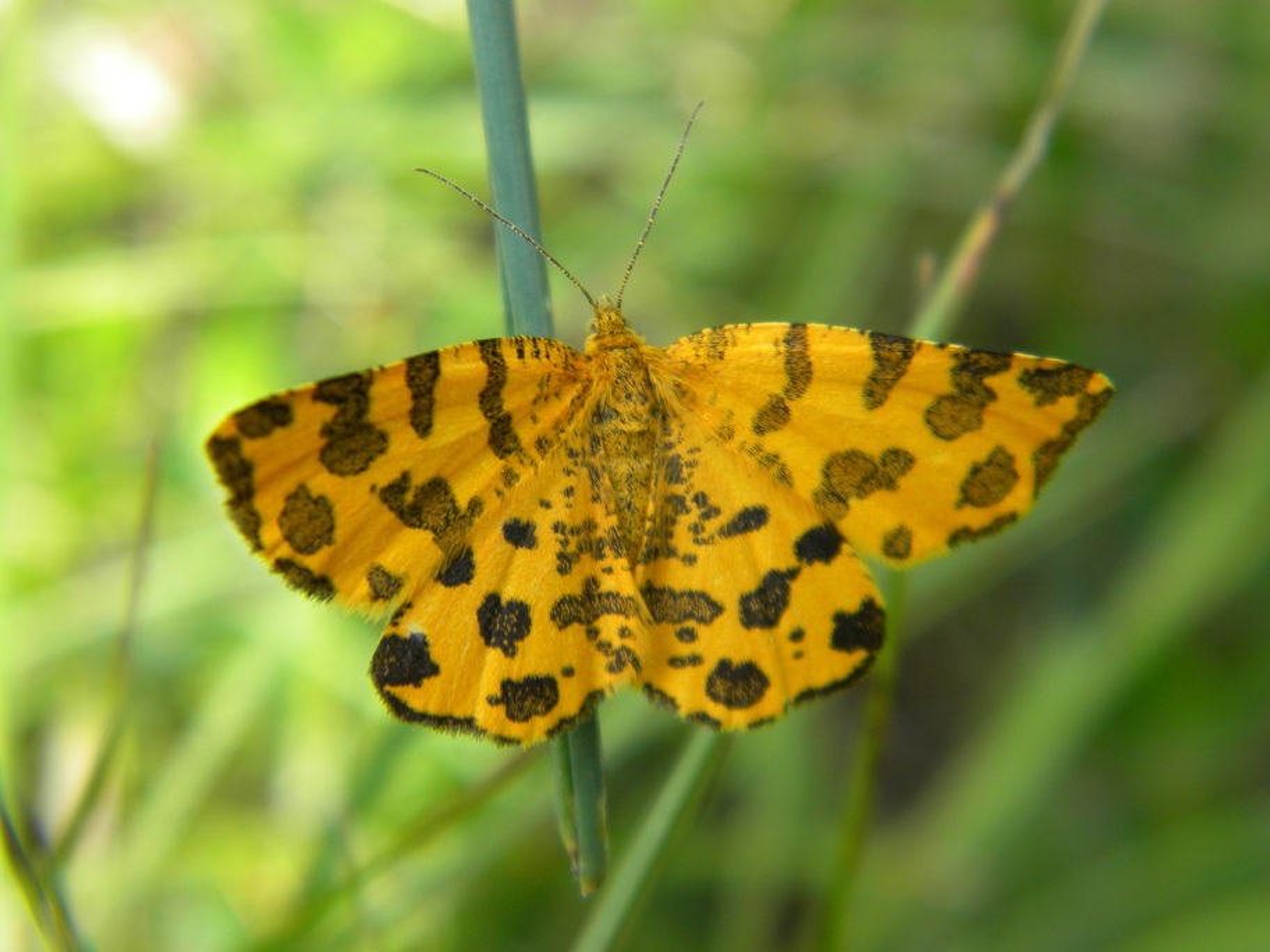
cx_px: 635
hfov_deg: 23.6
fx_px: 3045
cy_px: 476
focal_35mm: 83
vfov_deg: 17.8
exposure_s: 1/110
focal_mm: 15.1
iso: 80
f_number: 4.5
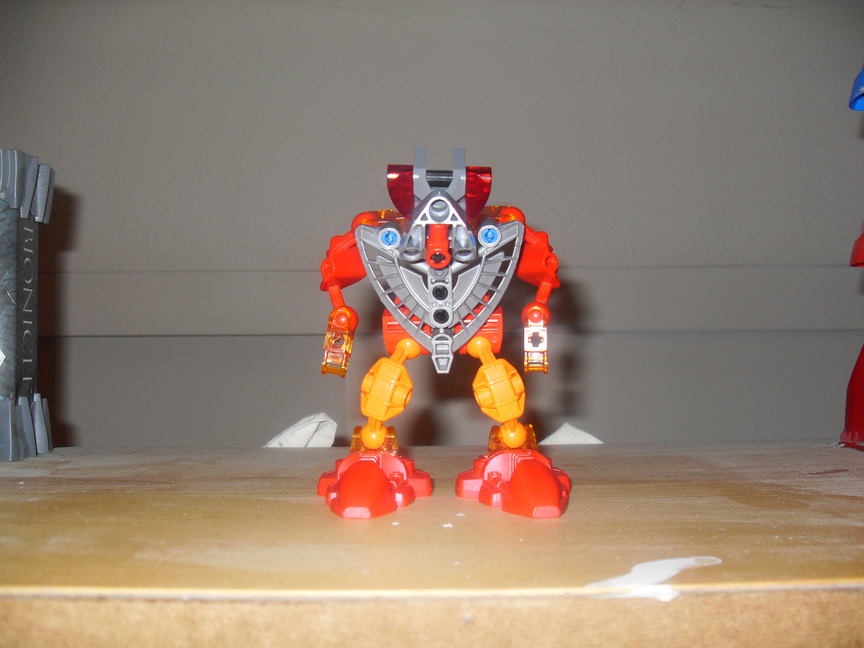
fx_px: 849
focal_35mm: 34
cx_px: 432
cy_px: 324
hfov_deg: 54.0
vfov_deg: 41.8
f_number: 2.8
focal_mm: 6.3
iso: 100
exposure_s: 1/45
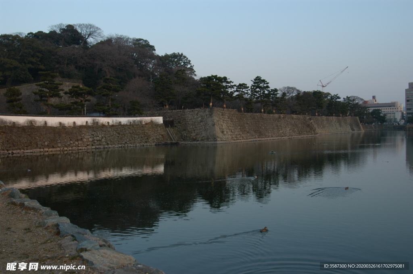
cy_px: 137
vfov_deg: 36.8
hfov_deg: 53.2
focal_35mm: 36
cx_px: 206
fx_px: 413
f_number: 6.3
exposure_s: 1/160
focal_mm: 24
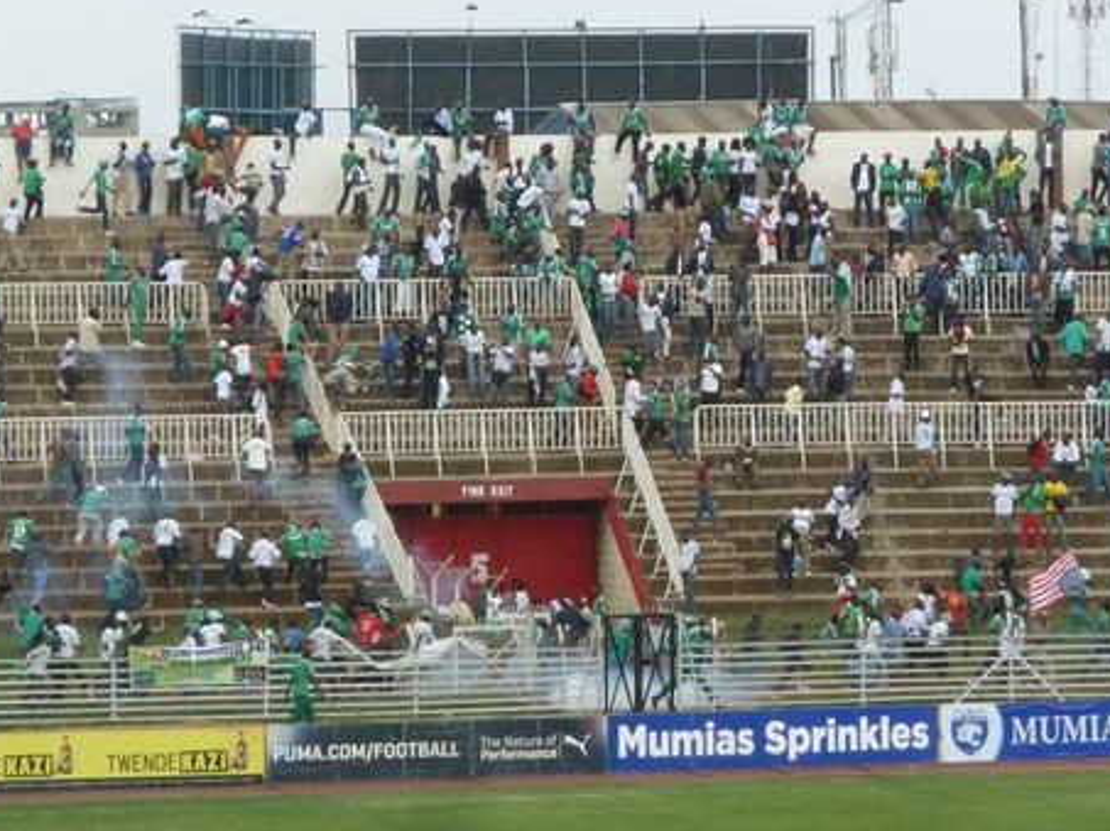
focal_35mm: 229
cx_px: 549
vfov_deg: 6.5
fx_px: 7337
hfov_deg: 8.7
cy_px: 416
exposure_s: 1/500
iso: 320
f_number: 4.5
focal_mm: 29.9
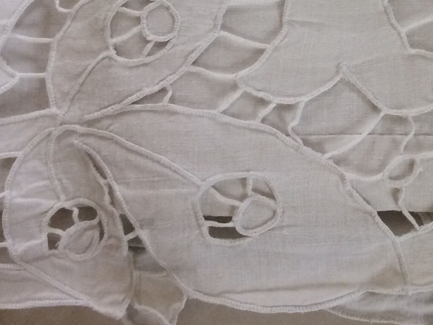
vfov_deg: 17.0
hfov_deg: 22.2
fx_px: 1026
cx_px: 502
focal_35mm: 82
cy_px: -91
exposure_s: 1/33
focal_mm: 4.15
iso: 64
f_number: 2.2
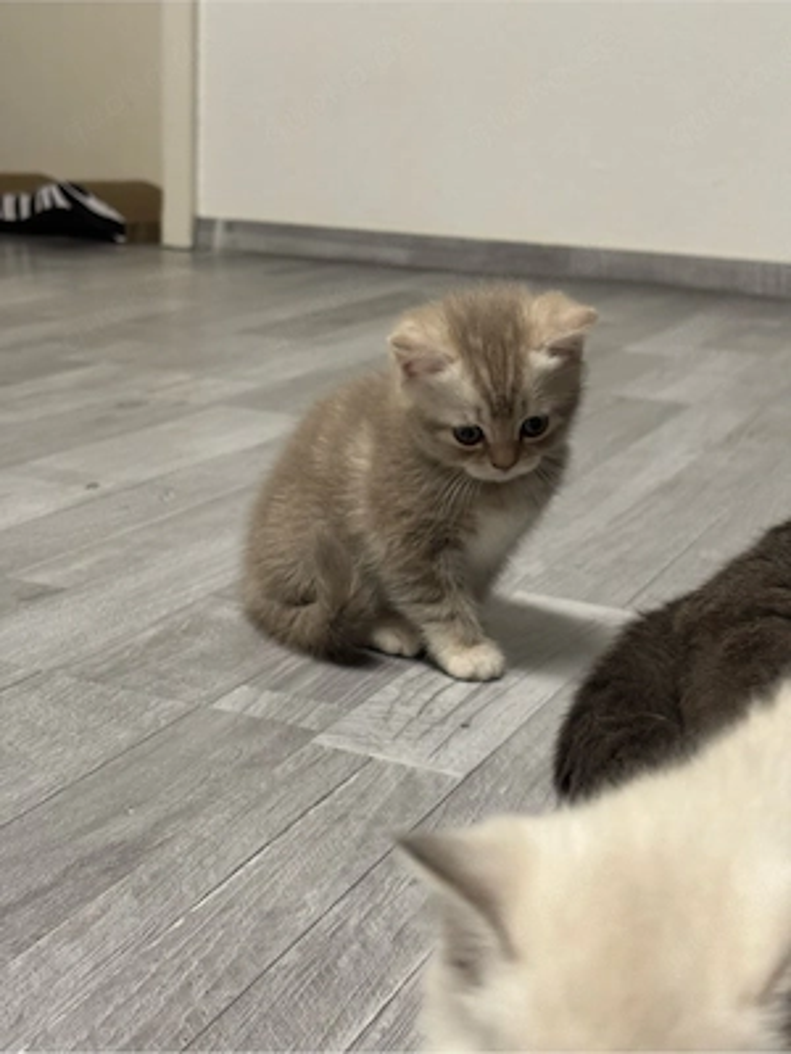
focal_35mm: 52
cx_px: 396
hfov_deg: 28.0
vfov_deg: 36.8
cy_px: 527
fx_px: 1584
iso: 125
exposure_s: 1/50
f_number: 1.6
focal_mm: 5.96
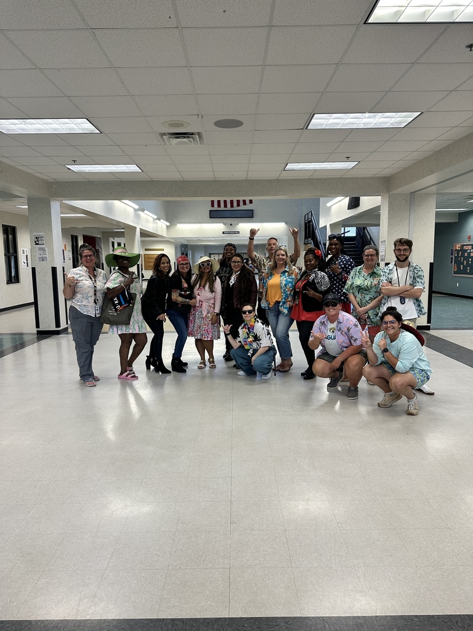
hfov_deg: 56.8
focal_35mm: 24
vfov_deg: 71.6
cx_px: 236
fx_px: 437
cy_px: 316
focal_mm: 6.86
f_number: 1.78
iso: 125
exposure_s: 1/120
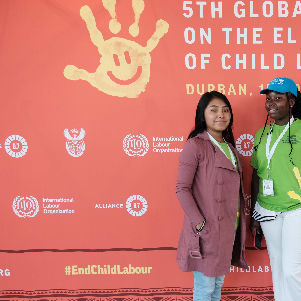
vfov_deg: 40.8
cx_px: 302
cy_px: 177
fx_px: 403
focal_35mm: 41
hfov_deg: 36.7
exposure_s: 1/20
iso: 500
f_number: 4
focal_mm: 16
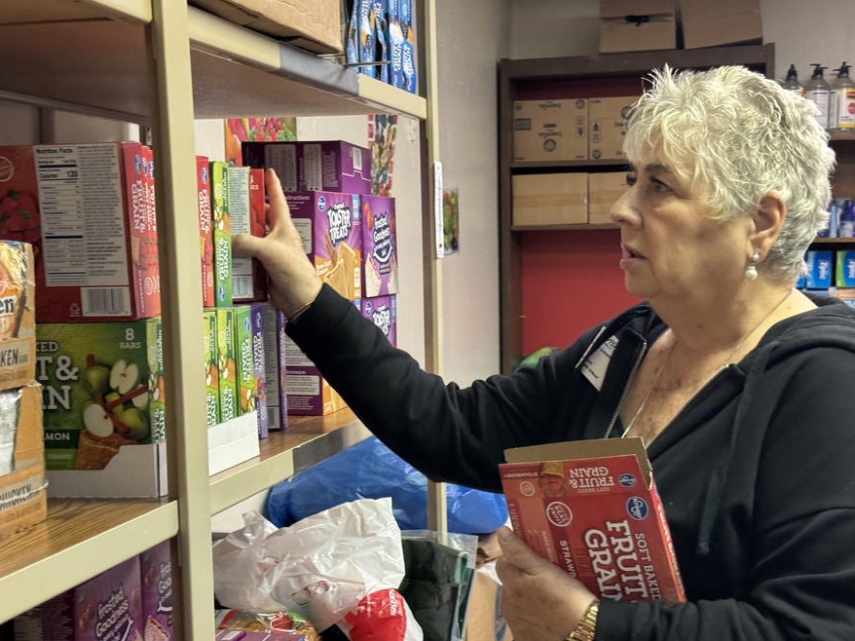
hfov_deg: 34.3
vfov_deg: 26.1
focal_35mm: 56
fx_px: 1383
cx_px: 464
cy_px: 358
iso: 200
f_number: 1.78
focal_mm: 6.76
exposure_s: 1/60
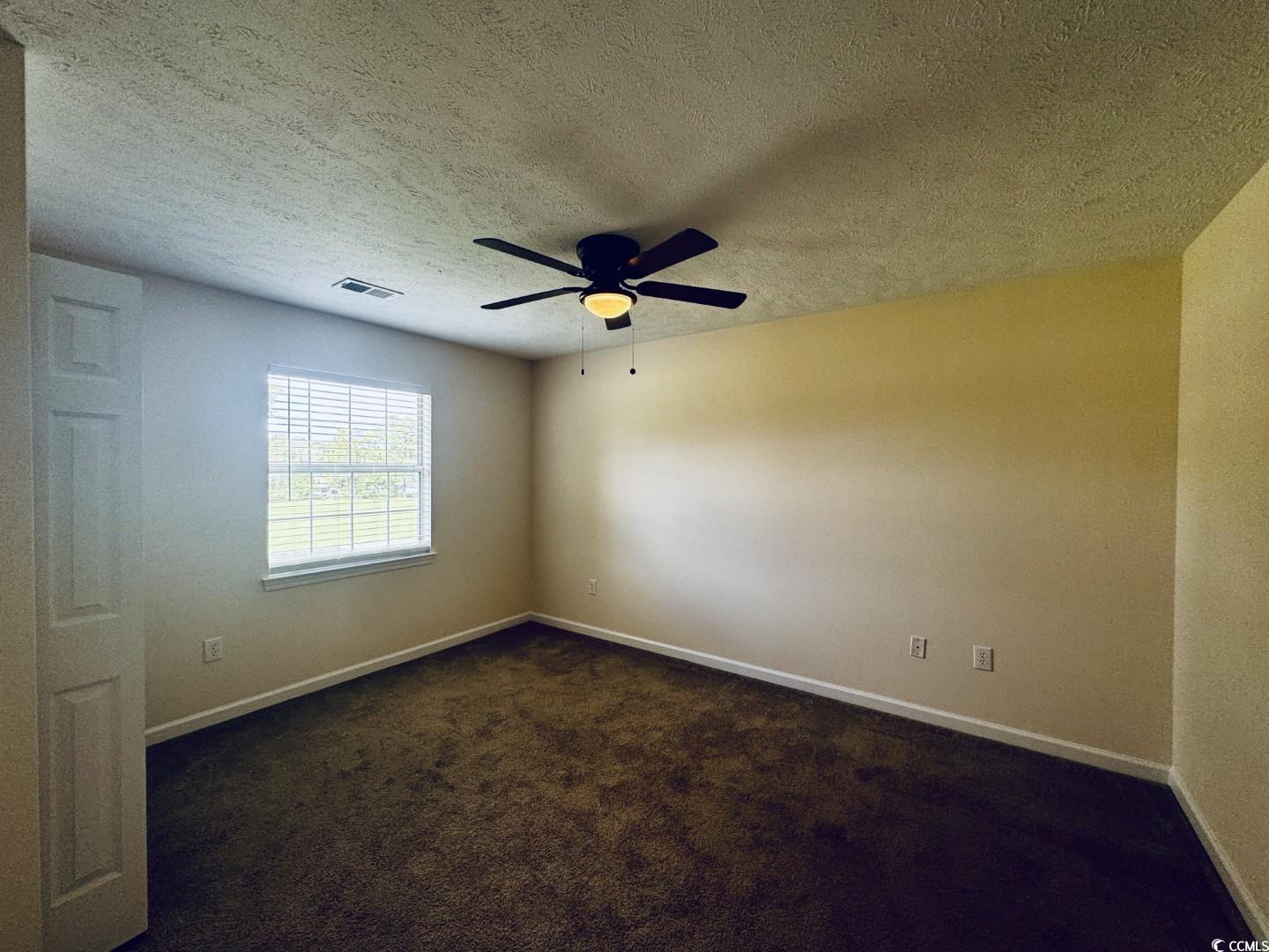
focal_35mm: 14
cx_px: 634
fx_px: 513
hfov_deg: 102.1
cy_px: 476
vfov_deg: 85.7
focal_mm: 2.22
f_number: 2.2
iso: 100
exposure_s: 1/99
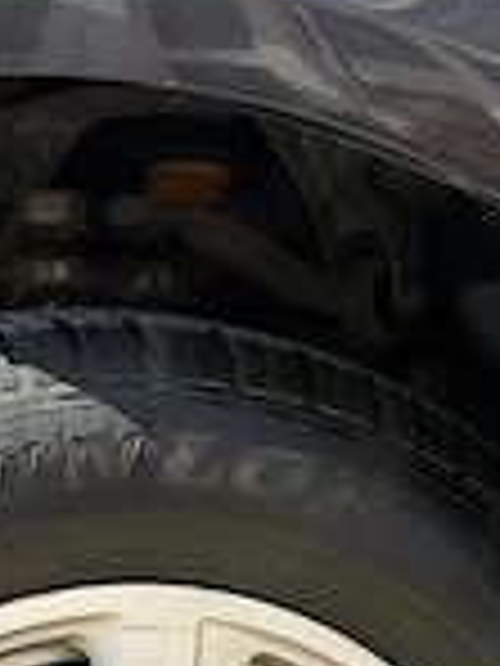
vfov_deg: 15.0
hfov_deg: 11.3
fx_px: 2504
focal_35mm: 130
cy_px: 621
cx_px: 5
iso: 100
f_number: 1.78
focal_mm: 6.76
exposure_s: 1/1678
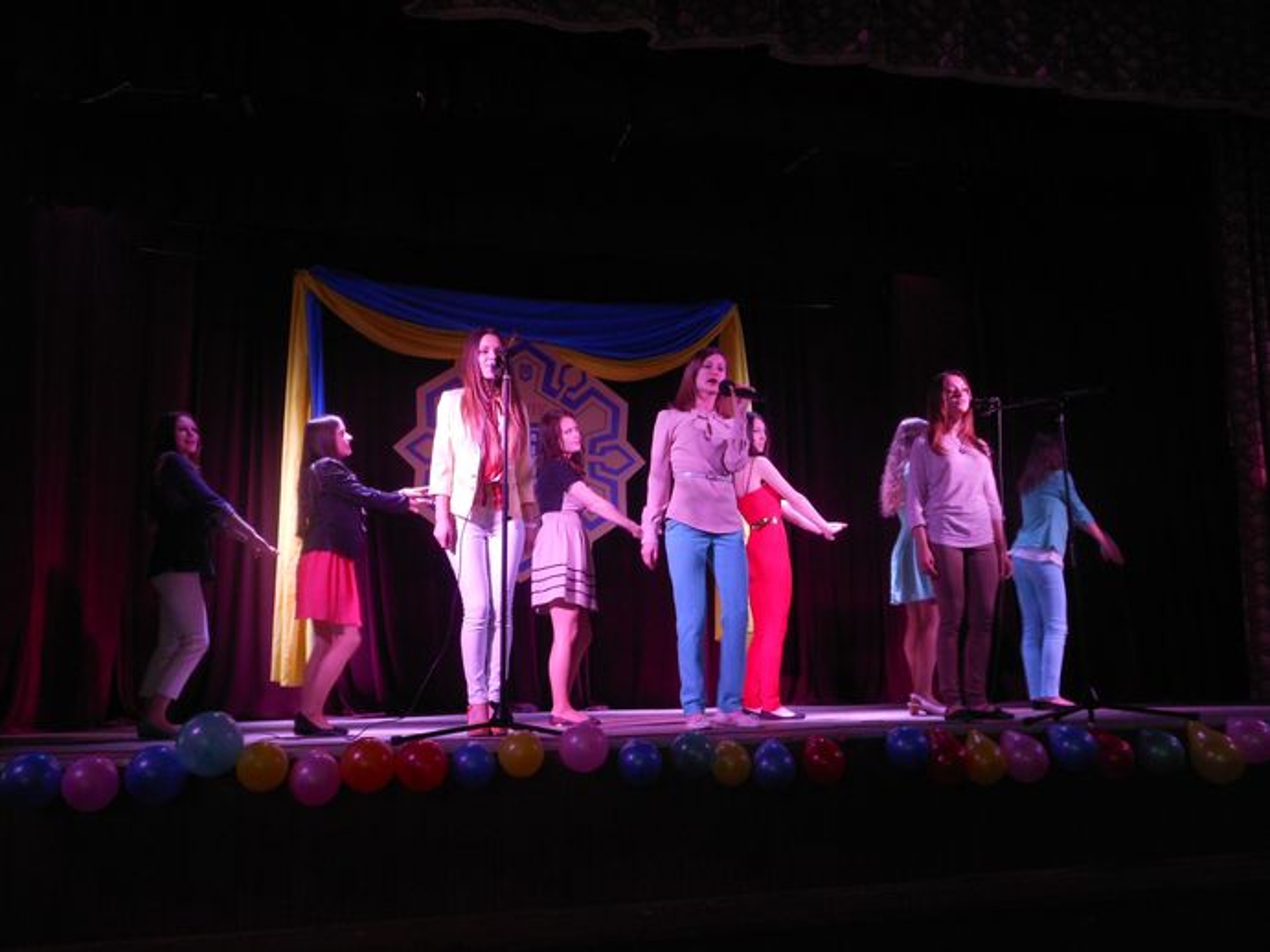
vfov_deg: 42.9
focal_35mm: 33
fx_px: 1211
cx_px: 635
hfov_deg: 55.4
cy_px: 476
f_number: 3.5
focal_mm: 6
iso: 160
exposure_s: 1/30
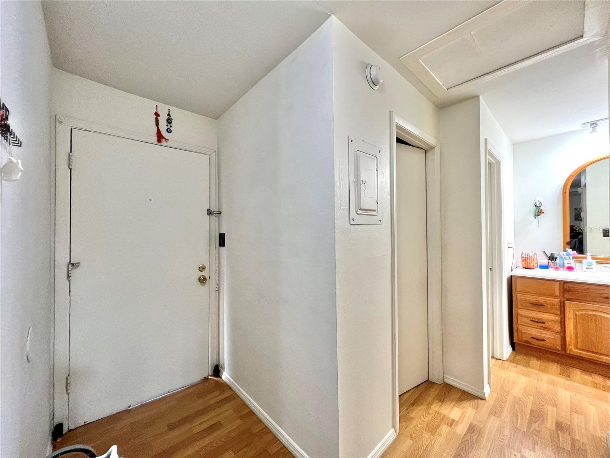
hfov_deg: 106.2
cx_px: 305
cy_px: 229
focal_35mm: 13
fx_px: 229
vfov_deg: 89.9
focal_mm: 1.57
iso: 320
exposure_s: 1/60
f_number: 1.8
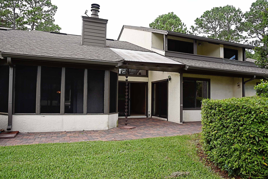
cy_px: 90
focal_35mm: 24
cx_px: 134
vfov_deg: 53.2
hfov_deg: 73.7
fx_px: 179
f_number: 9
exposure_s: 1/50
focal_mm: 24
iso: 200
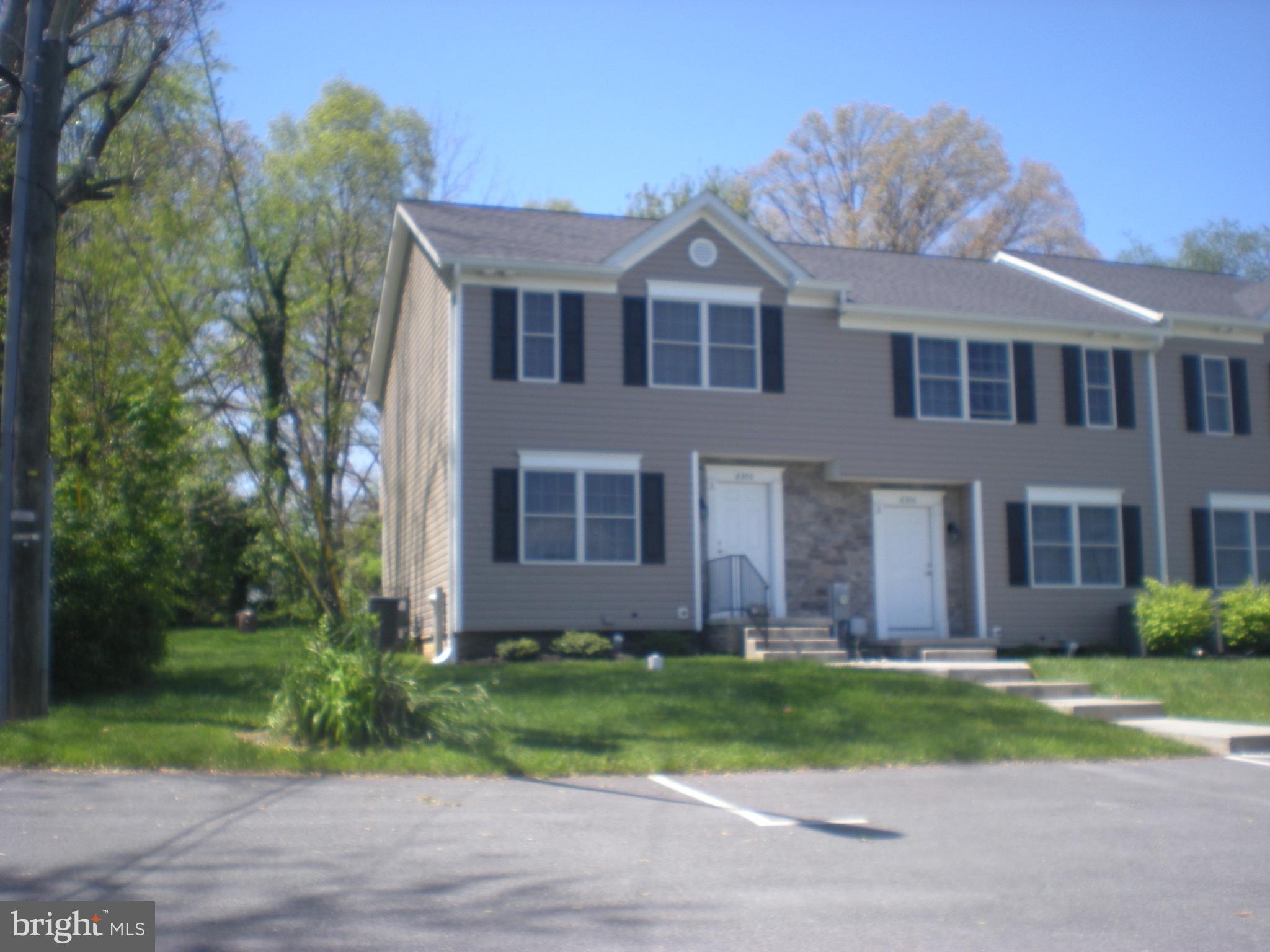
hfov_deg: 49.0
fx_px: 1394
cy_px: 476
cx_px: 635
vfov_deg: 37.7
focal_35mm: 38
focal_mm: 6.3
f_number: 4.6
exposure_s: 1/230
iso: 64
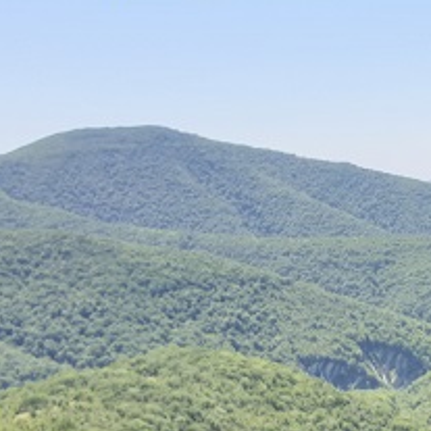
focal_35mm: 89
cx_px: 531
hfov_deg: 18.4
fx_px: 1254
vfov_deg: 19.2
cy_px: 375
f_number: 2.4
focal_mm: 4.3
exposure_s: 1/634
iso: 50
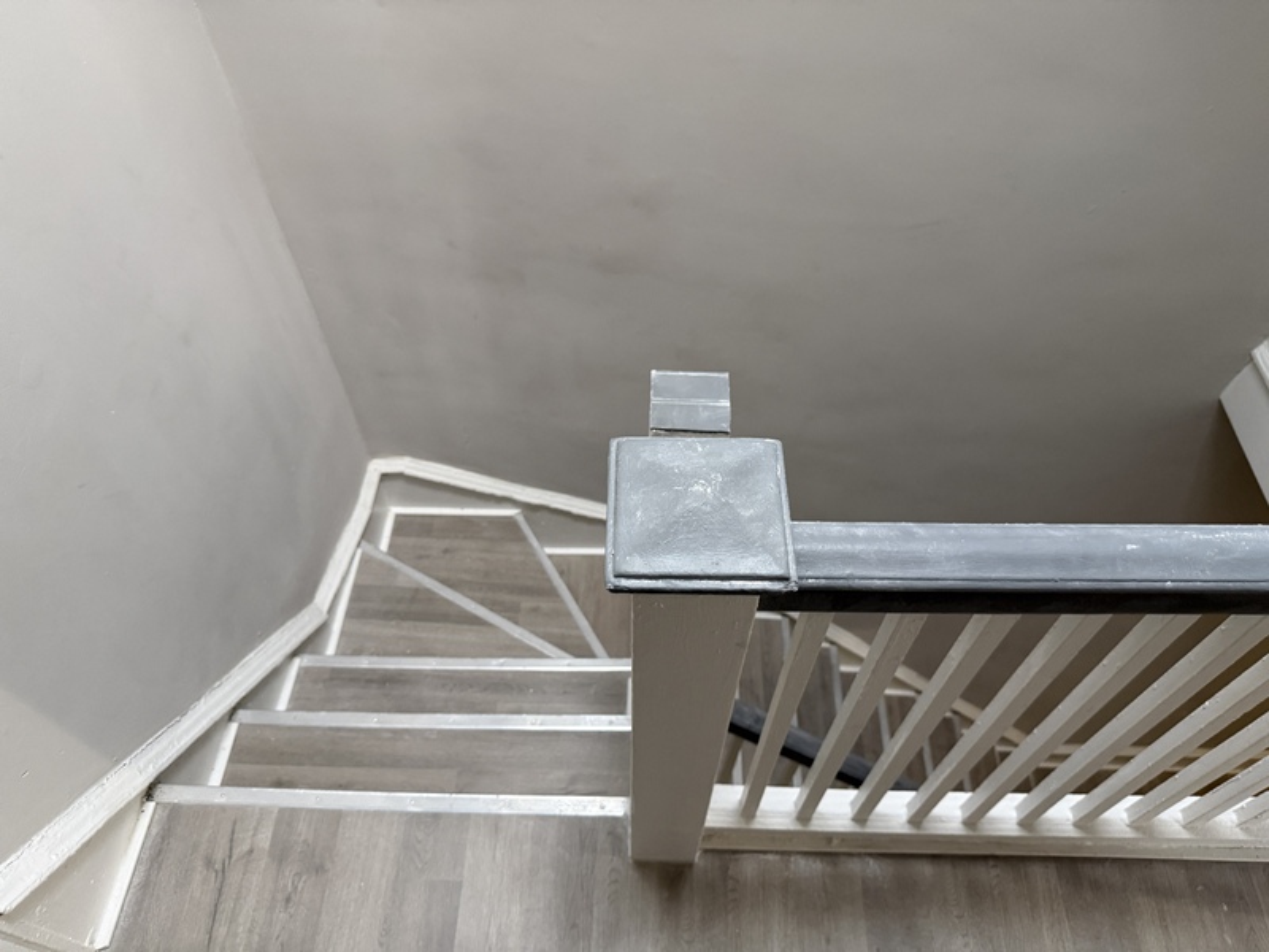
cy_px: 476
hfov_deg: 71.6
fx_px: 880
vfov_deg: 56.8
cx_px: 634
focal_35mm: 24
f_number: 1.78
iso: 400
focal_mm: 6.76
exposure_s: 1/60
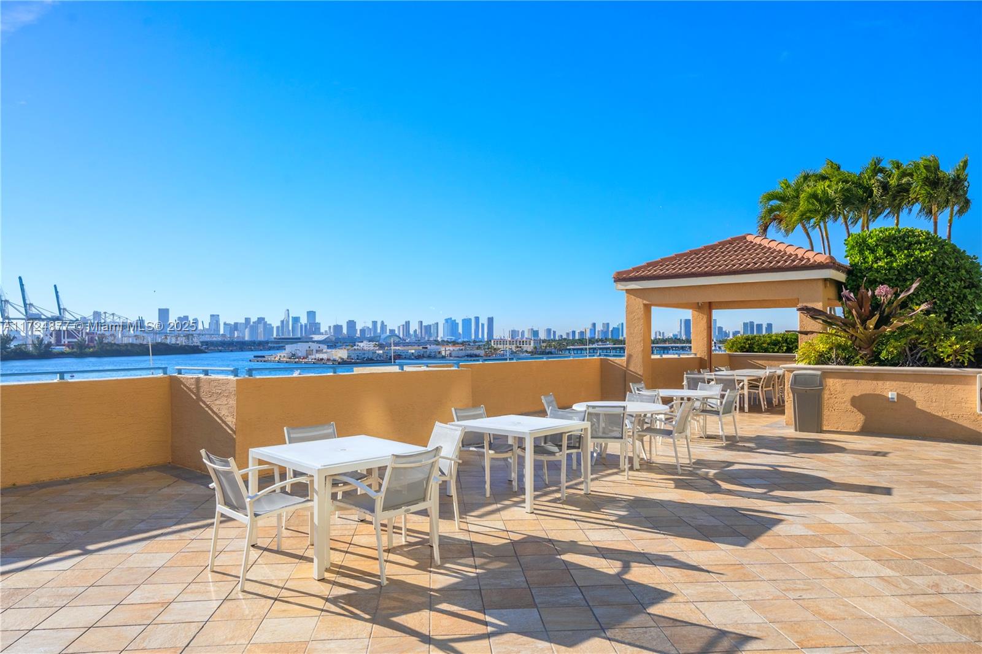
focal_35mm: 24
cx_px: 491
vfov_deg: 53.1
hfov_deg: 73.8
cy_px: 327
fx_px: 654
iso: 320
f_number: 8
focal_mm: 24
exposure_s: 1/1250
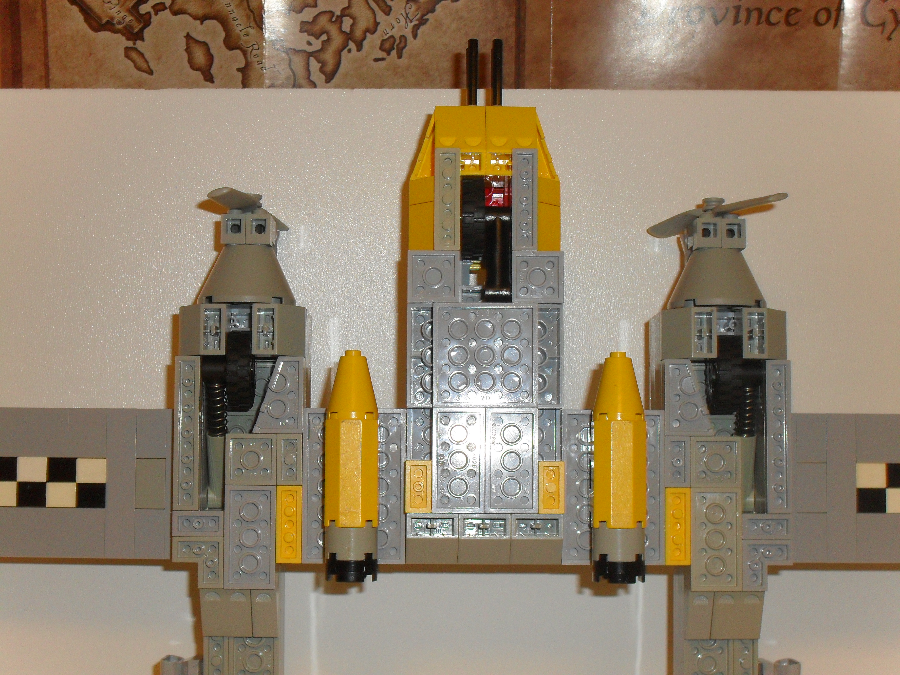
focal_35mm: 57
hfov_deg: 33.8
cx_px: 450
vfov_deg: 25.7
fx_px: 1482
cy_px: 338
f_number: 4.3
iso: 200
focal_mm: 10.1
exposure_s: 1/60
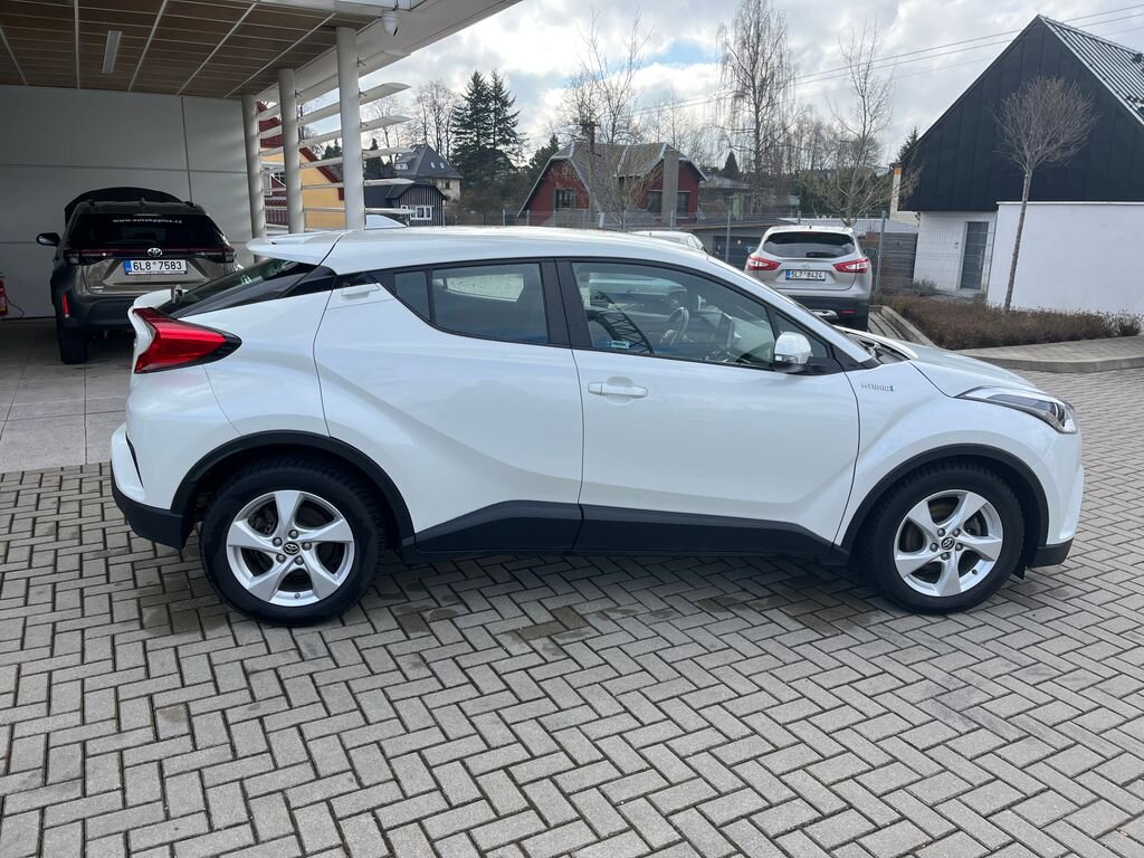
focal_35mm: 26
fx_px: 859
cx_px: 572
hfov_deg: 67.3
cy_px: 429
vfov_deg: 53.1
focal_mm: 5.1
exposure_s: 1/1309
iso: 50
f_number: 1.6
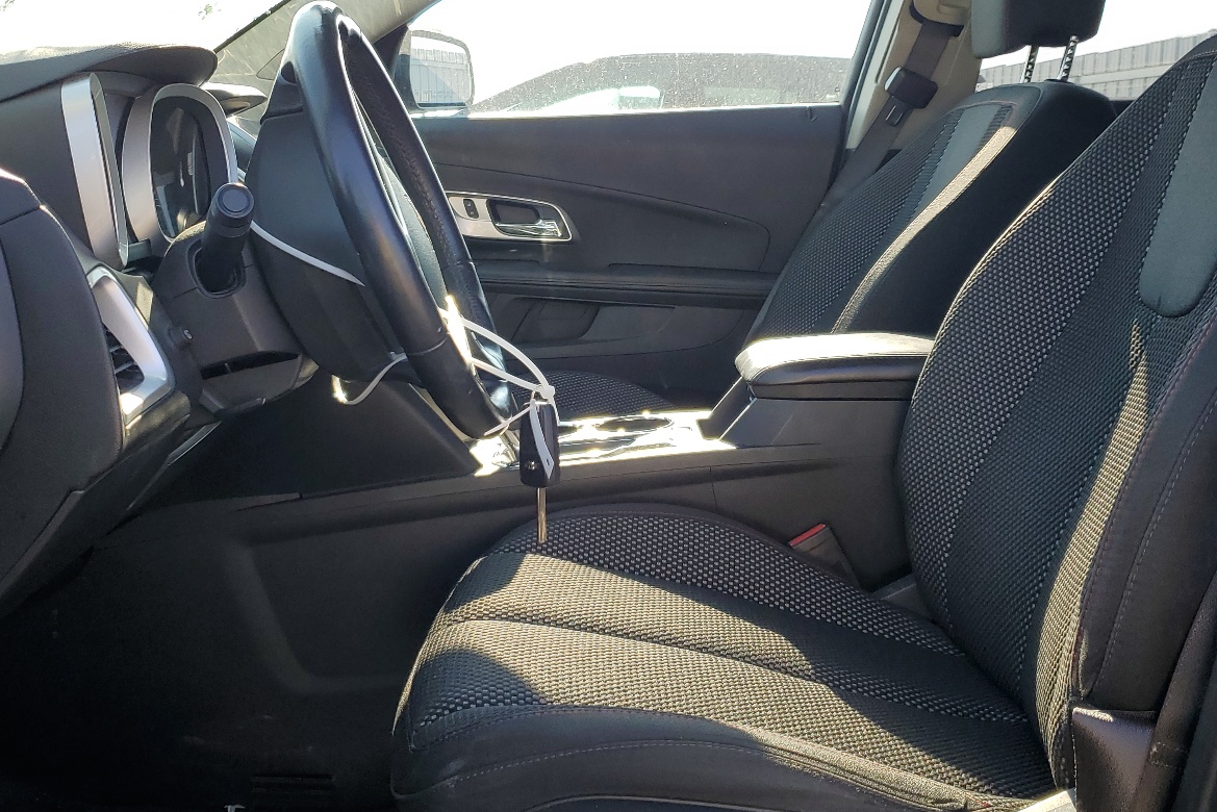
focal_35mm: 37
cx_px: 598
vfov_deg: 35.9
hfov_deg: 51.9
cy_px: 375
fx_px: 1251
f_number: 1.5
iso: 50
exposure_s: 1/556
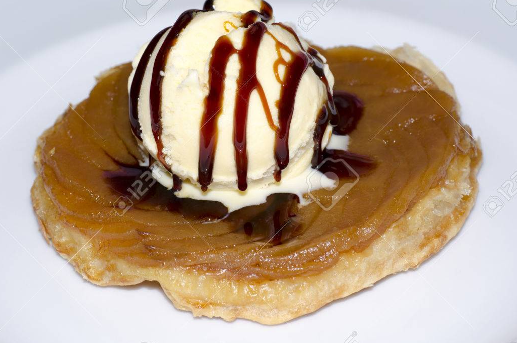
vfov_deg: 14.3
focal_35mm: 95
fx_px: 1362
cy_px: 162
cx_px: 236
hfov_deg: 21.5
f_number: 8
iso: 100
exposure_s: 1/200
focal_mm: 50
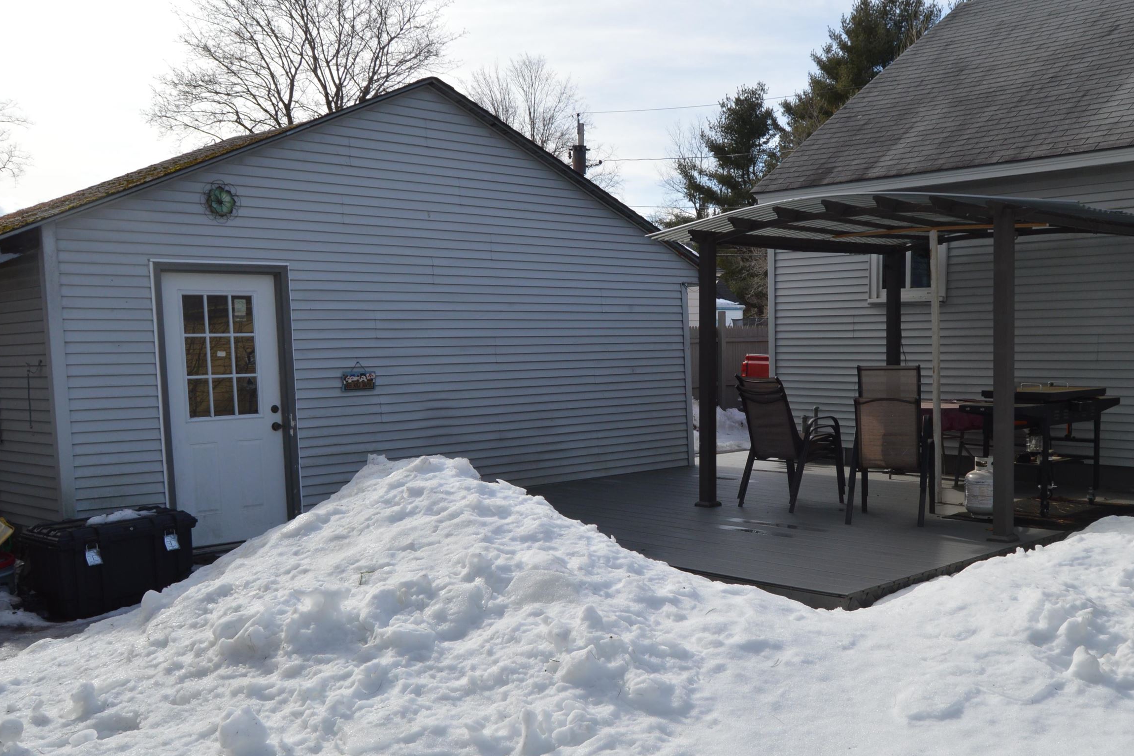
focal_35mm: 36
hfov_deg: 52.7
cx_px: 688
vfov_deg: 36.7
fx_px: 1134
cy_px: 456
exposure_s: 1/400
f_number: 10
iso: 200
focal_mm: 18
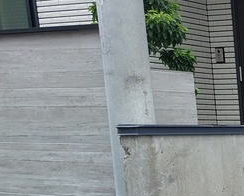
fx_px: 665
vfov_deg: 15.7
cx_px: 479
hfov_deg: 16.3
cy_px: 272
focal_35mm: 92
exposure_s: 1/230
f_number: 1.8
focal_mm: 5.23
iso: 25
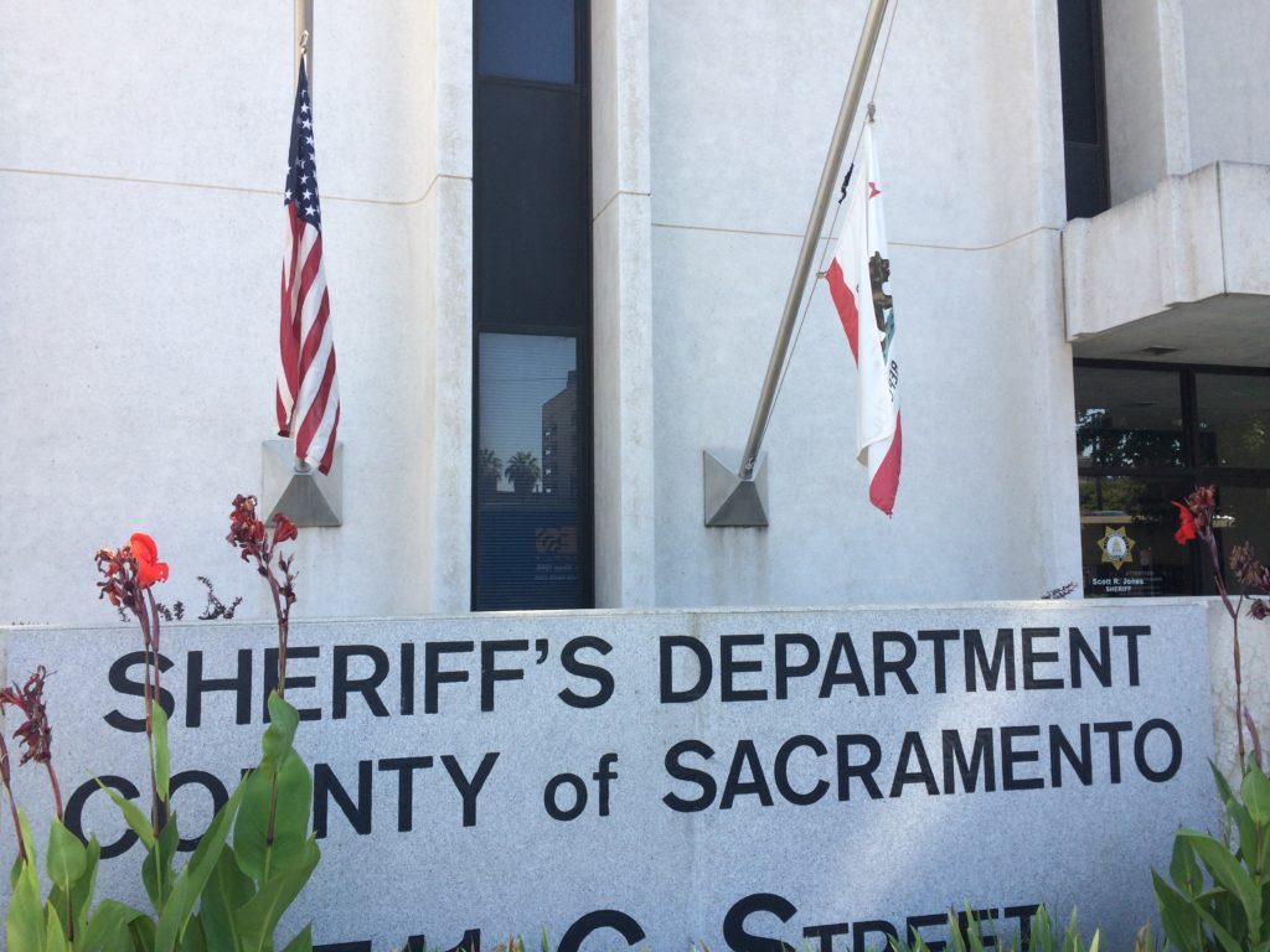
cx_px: 635
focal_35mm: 29
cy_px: 476
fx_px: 1064
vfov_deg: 48.2
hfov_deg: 61.7
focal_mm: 4.15
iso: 32
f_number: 2.2
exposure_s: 1/398
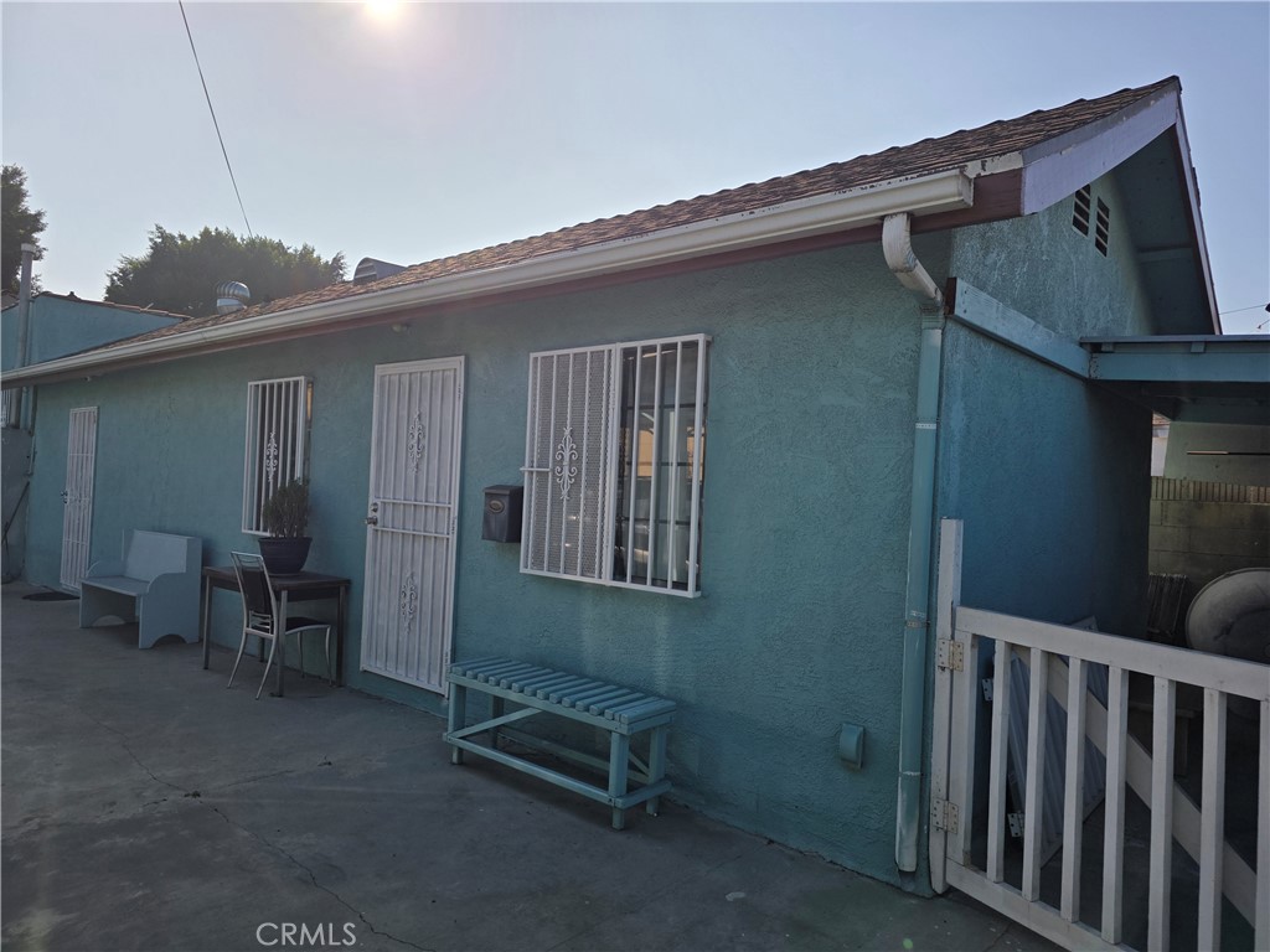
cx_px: 635
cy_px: 476
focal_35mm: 23
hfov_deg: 73.9
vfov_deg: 58.9
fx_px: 844
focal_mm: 6.3
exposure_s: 1/7944
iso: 64
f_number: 1.7
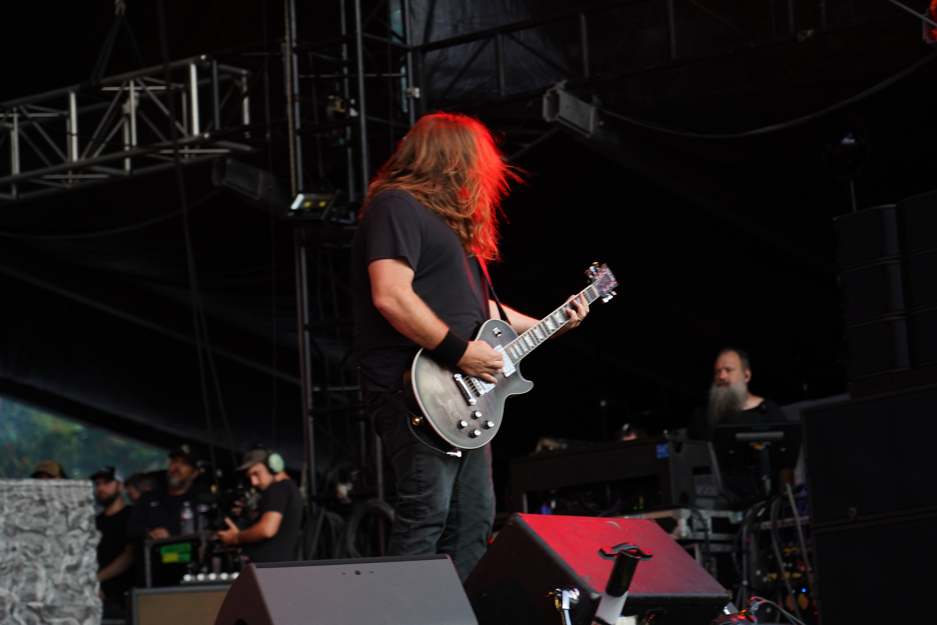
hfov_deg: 19.5
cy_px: 312
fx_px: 2733
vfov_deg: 13.0
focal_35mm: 105
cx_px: 468
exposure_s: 1/125
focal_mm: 105
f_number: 4
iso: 320
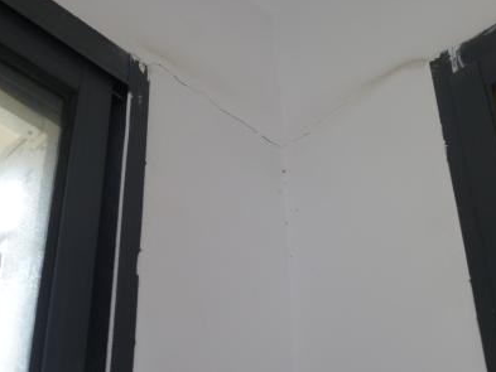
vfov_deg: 25.2
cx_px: 250
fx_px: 831
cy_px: 184
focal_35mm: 58
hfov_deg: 33.2
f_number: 4.4
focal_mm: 10.1
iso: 400
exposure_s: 1/13
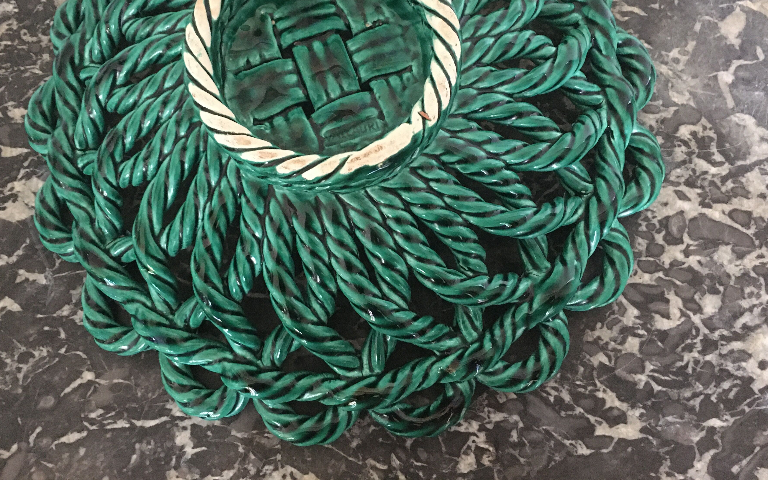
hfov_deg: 55.2
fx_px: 733
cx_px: 346
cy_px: 154
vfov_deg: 35.9
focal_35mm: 35
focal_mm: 4.15
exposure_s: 1/17
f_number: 2.2
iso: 320
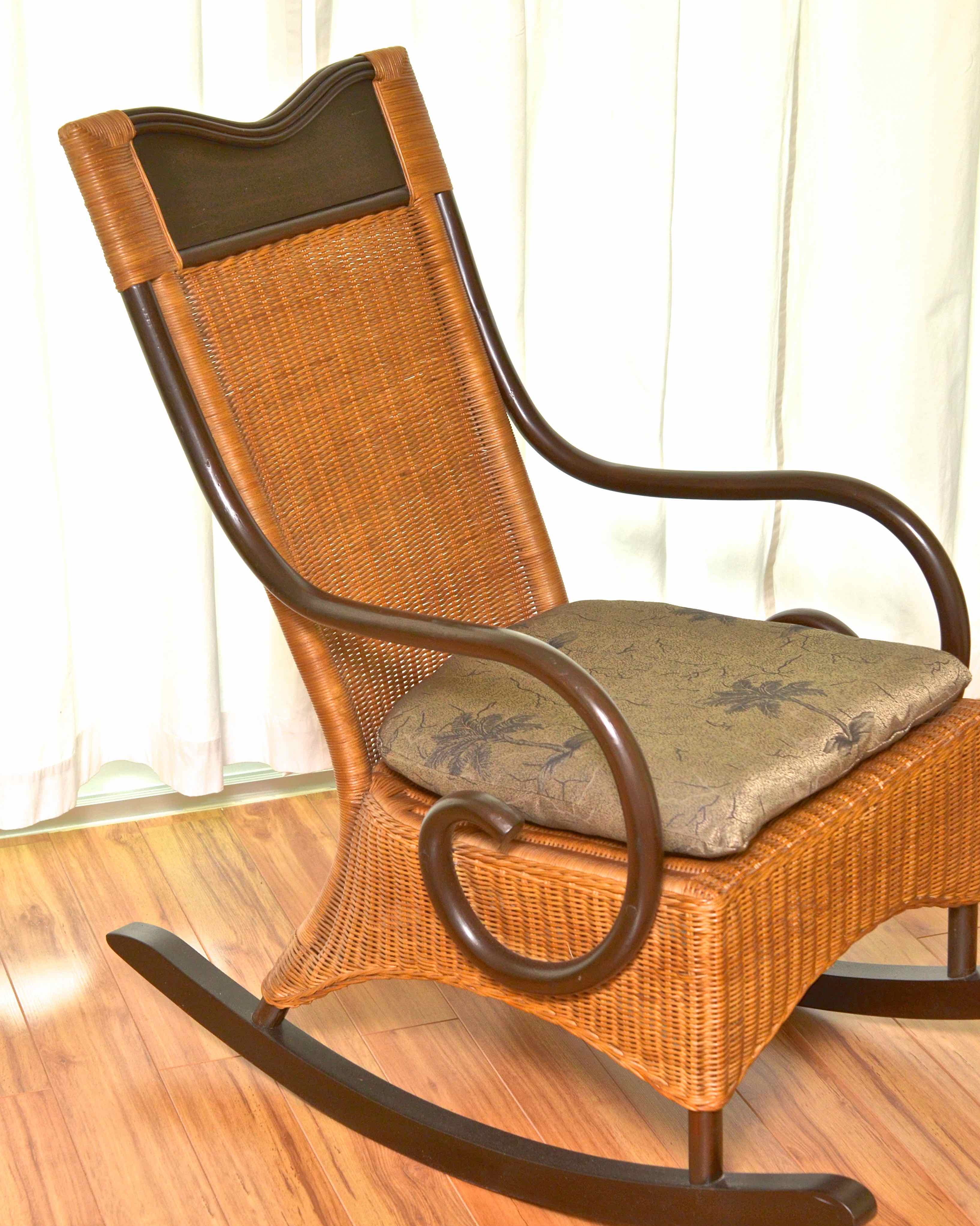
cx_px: 491
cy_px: 650
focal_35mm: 77
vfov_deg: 24.9
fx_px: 2776
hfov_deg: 20.0
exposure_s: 1/160
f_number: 5.6
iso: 640
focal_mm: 45
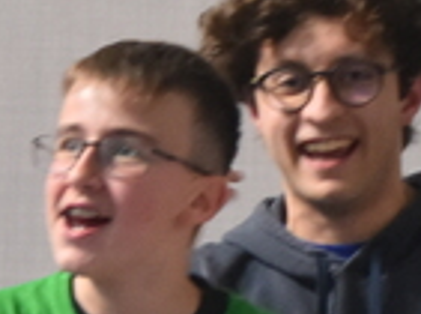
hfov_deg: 2.3
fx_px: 10457
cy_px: 161
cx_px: 514
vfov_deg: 1.7
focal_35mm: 862
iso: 900
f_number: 5
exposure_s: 1/60
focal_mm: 70
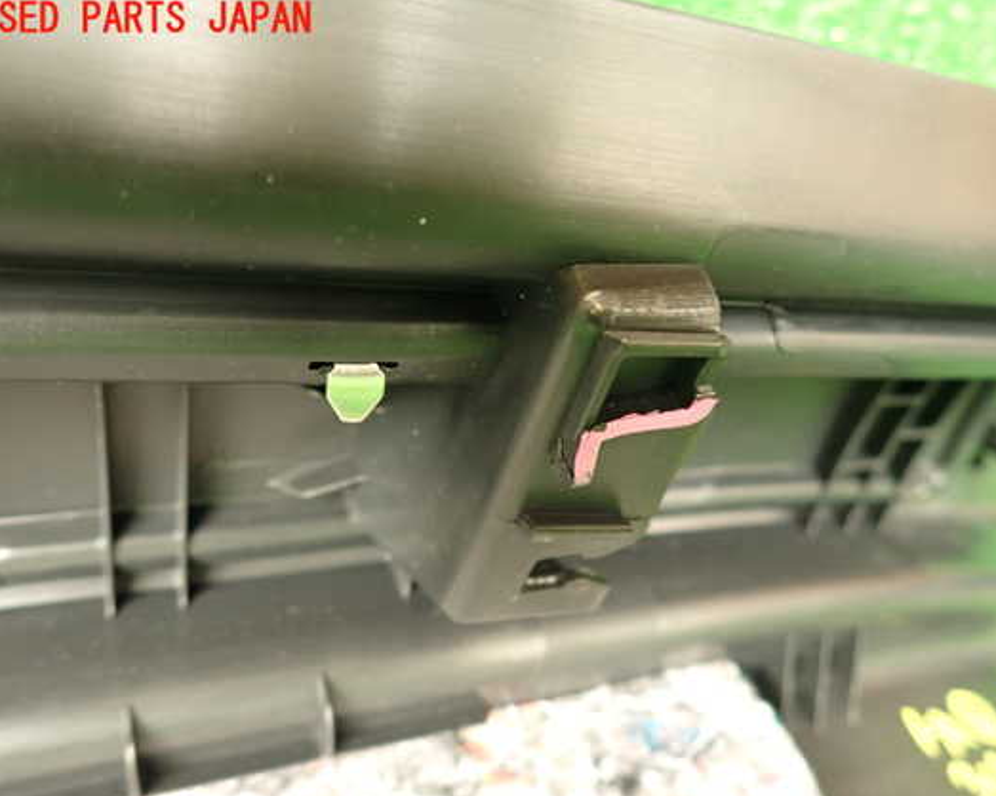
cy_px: 425
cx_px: 537
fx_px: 825
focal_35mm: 28
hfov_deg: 62.1
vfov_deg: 51.5
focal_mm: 4.5
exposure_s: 1/30
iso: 250
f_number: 2
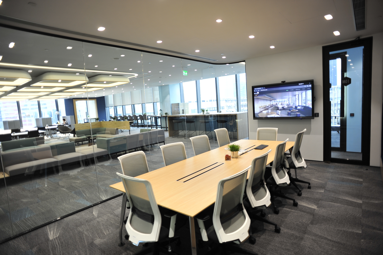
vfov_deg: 61.9
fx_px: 213
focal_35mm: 20
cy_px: 128
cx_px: 192
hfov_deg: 84.0
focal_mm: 20
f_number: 2.8
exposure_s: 1/60
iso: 320
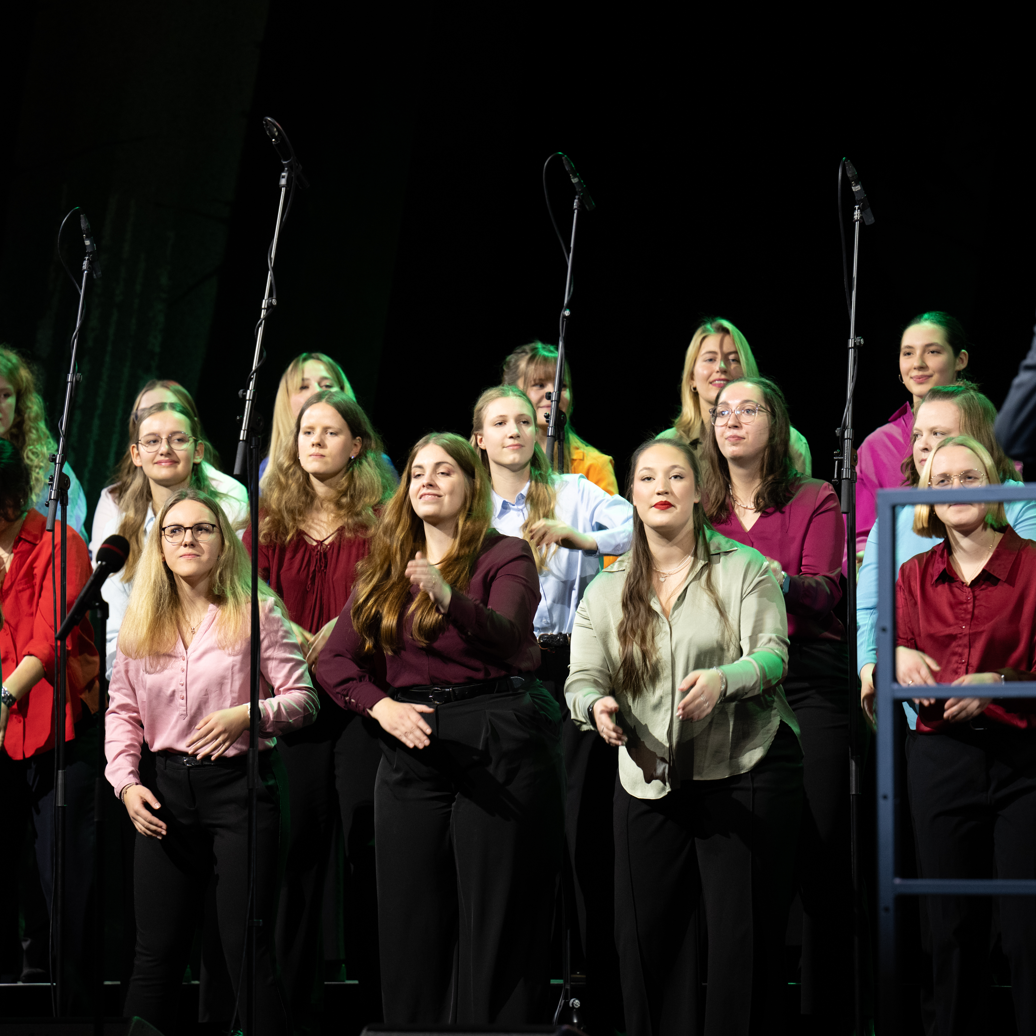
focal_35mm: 192
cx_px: 427
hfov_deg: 9.1
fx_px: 6501
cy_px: 517
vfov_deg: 9.1
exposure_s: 1/160
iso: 1000
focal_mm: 150
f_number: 3.5
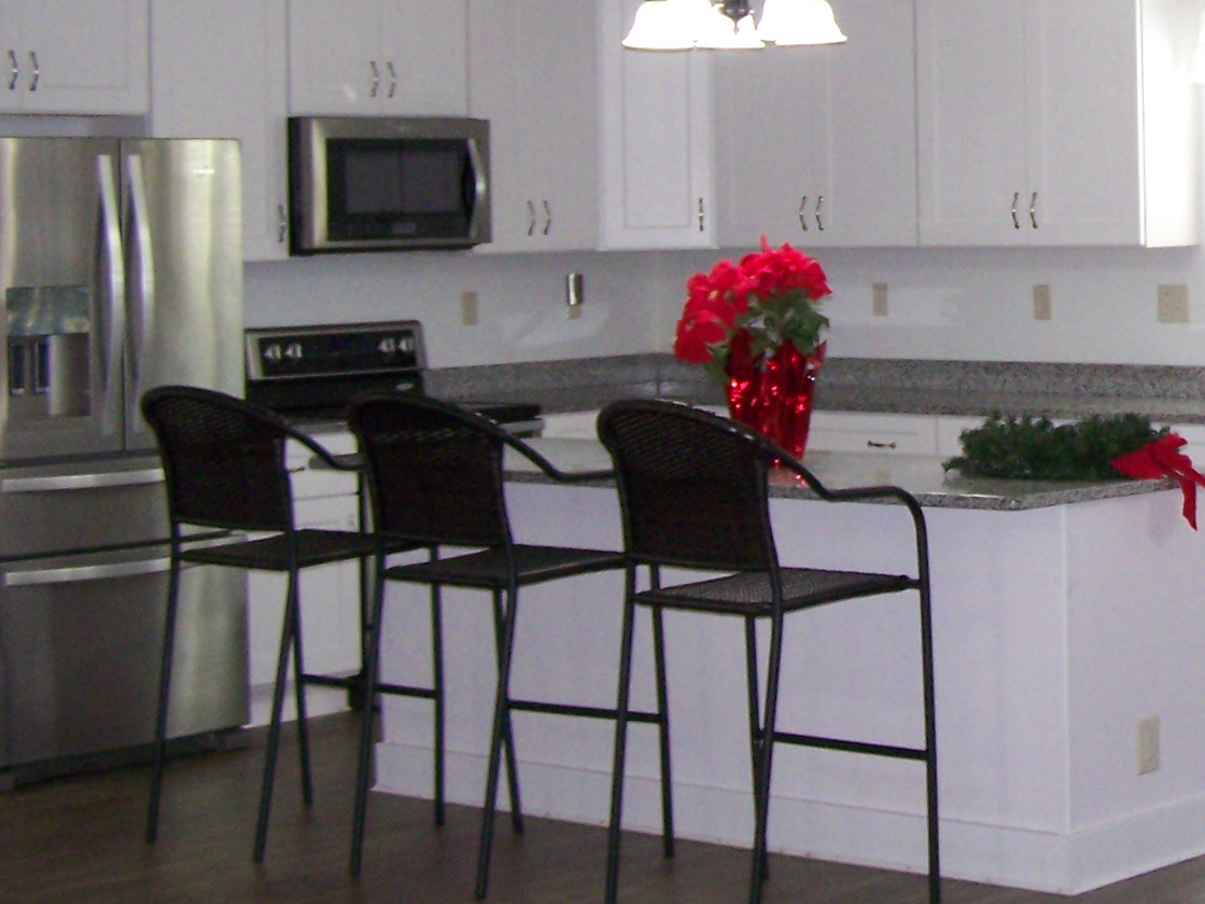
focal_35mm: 88
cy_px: 261
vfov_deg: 16.7
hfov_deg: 21.5
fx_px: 3063
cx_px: 1206
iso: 160
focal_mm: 6.3
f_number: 2.8
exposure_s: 1/60
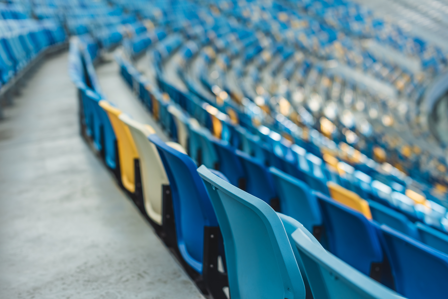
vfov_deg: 27.0
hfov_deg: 39.6
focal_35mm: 50
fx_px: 622
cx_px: 224
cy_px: 150
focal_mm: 50
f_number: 3.2
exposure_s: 1/800
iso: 100
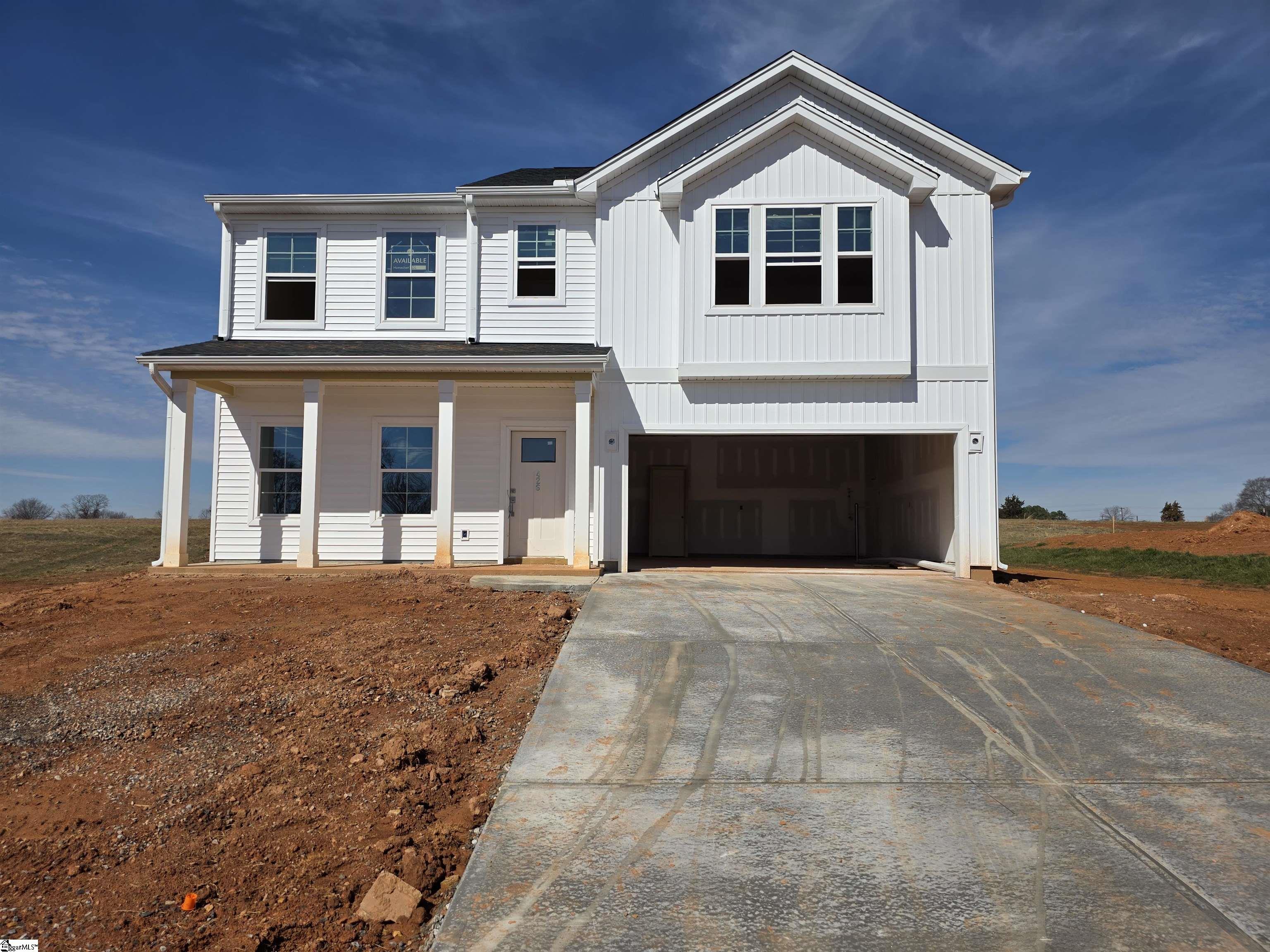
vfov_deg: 58.9
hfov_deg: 73.9
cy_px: 476
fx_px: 844
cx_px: 635
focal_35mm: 23
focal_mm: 6.3
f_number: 1.7
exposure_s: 1/7944
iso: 40
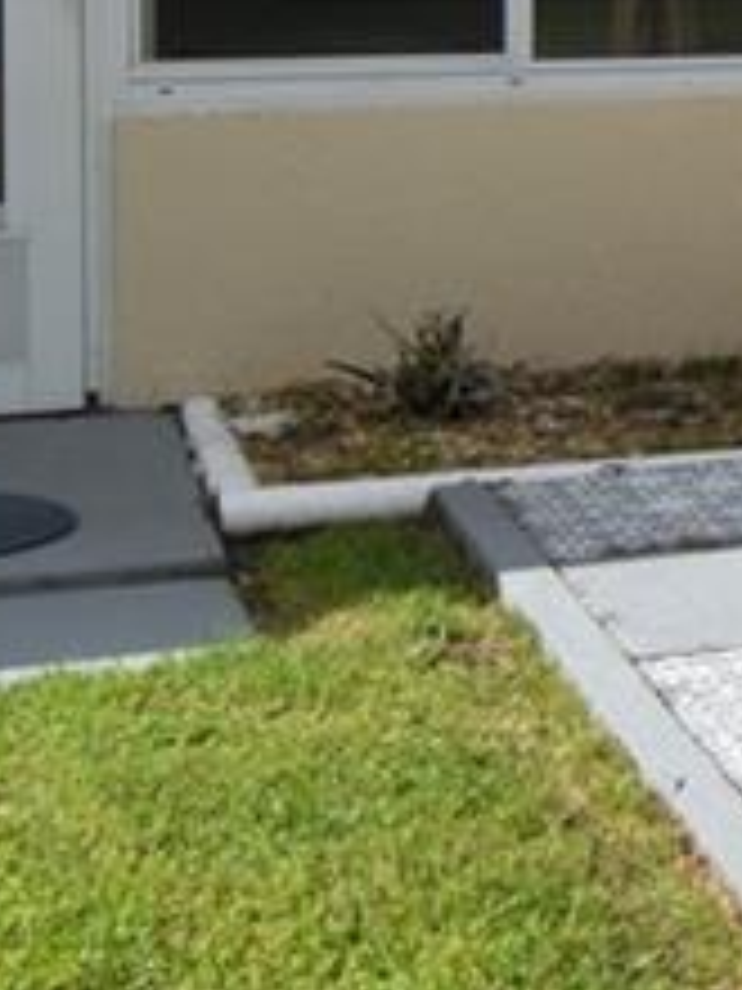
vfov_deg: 18.1
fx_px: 3001
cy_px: -58
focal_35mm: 105
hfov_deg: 12.3
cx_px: 1520
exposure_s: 1/250
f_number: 10
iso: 100
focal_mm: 10
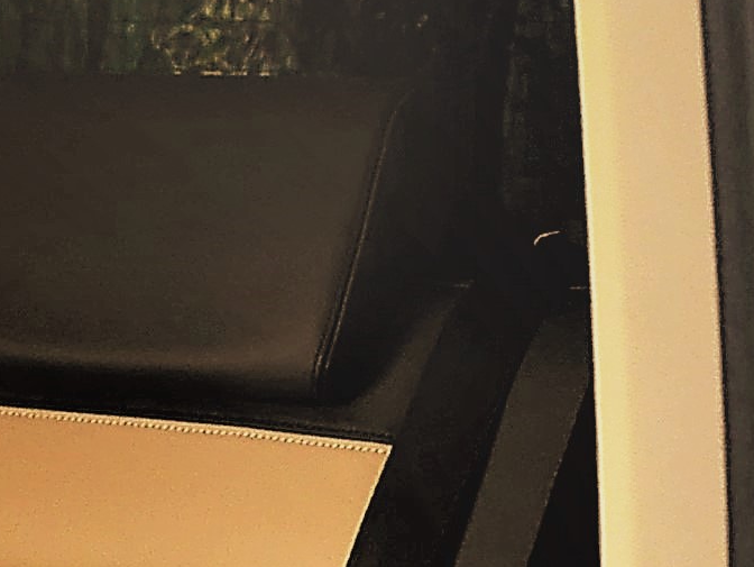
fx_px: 4468
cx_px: -1489
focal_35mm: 205
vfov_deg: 7.0
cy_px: 1131
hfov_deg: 8.2
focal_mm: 15
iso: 200
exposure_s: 1/160
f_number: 4.5
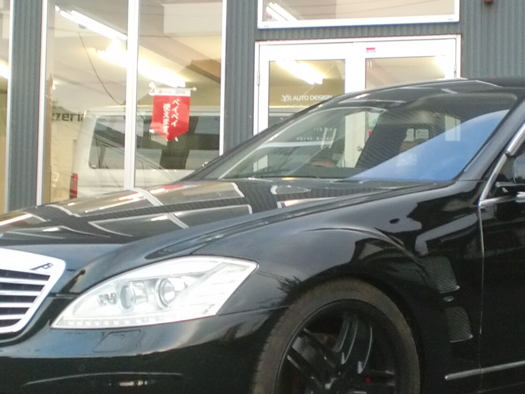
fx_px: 1213
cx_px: 330
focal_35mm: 80
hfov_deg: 24.3
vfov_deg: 18.4
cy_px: 192
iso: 200
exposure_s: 1/60
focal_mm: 6.3
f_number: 3.1
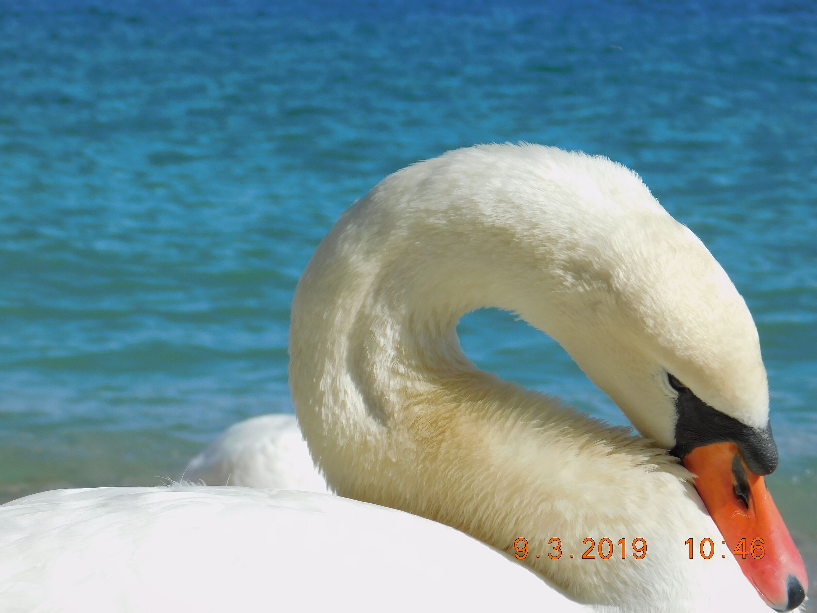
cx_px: 408
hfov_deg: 11.6
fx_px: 4012
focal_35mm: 170
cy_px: 306
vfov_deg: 8.7
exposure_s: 1/800
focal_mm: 30.1
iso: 125
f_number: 5.3
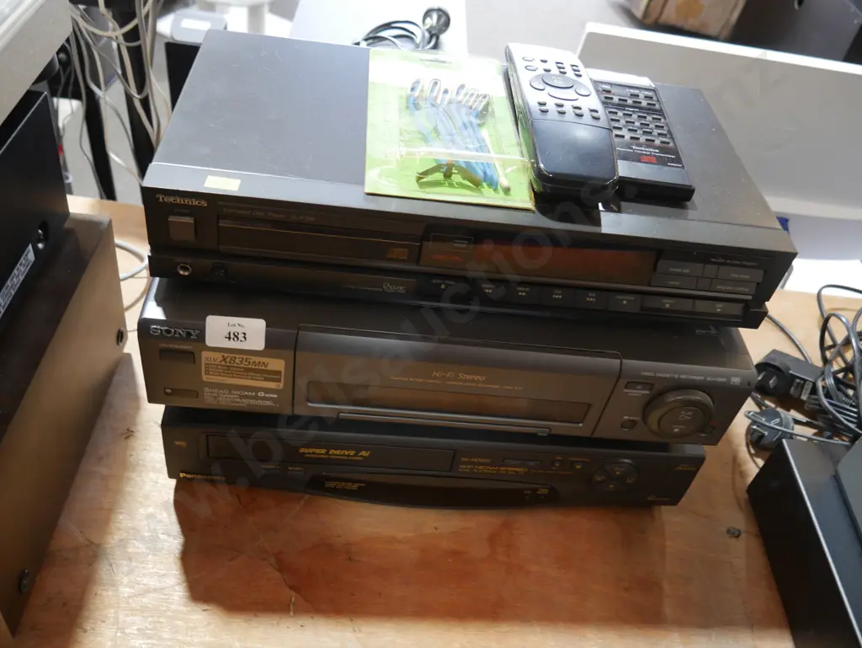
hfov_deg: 59.9
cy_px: 324
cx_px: 431
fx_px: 747
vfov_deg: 46.8
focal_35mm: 30
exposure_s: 1/60
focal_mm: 15
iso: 500
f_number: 3.6
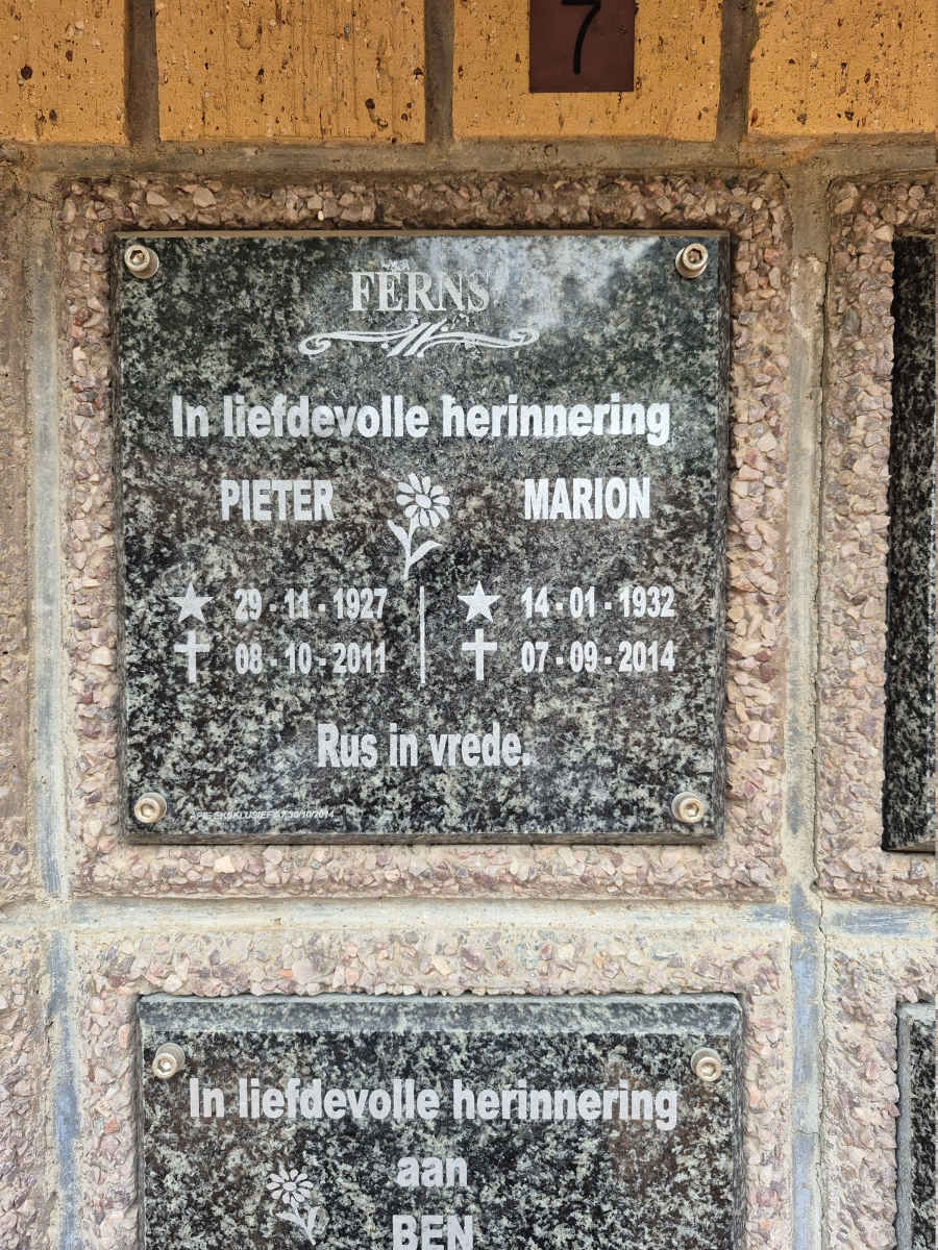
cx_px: 469
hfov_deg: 58.9
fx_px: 831
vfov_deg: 73.9
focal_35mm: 23
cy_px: 625
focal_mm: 5.4
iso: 80
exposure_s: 1/180
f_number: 1.8
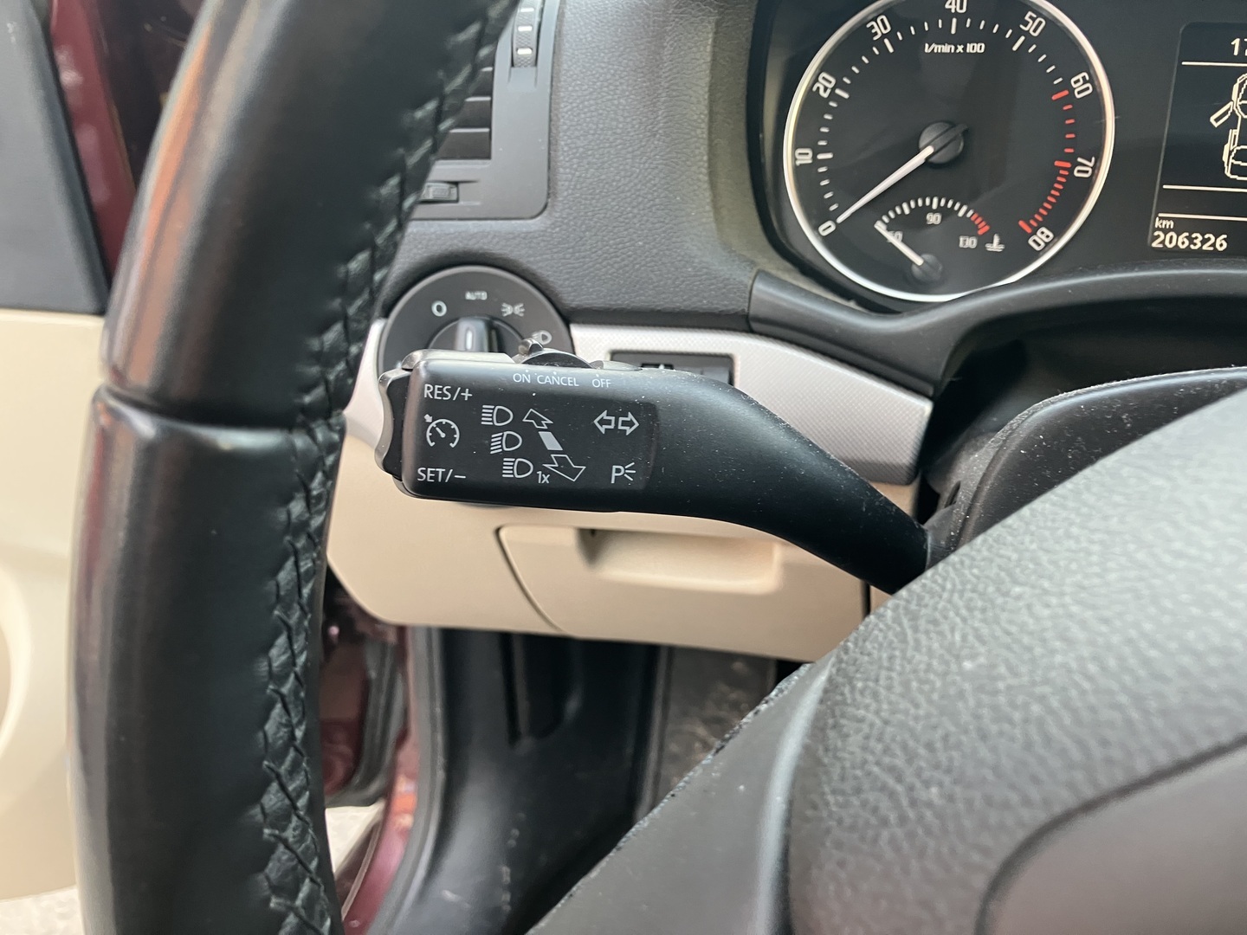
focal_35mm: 28
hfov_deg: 63.4
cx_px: 624
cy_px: 468
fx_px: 1009
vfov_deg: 49.7
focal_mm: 3.99
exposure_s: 1/50
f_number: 1.8
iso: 125
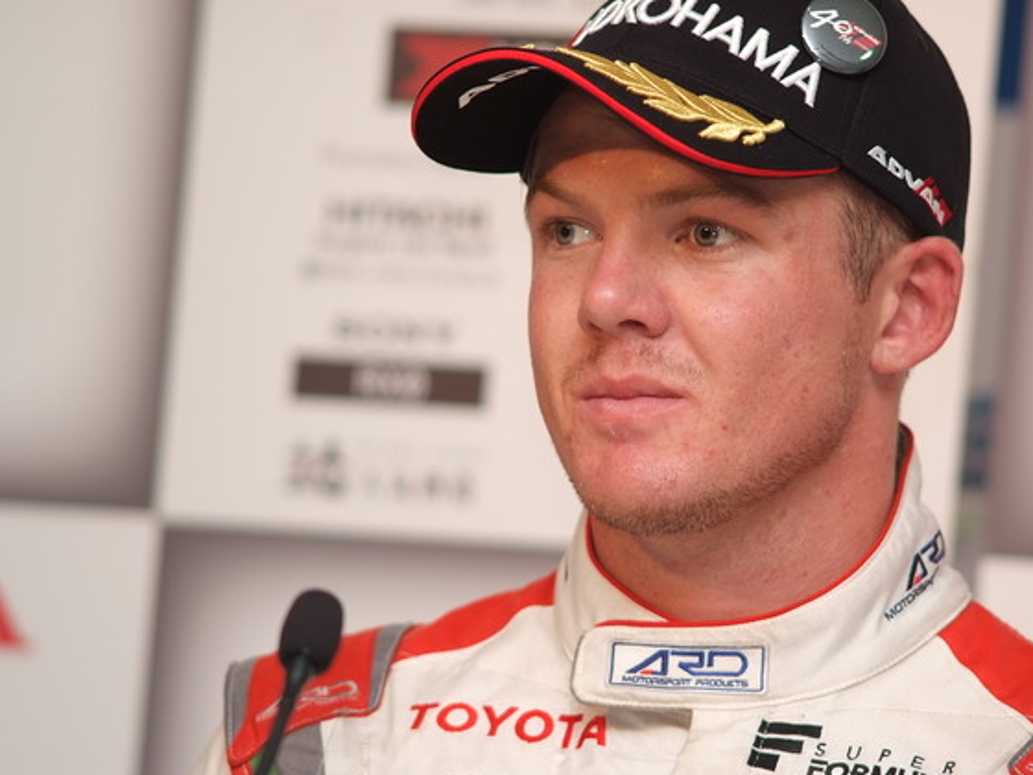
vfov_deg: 4.5
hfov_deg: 5.9
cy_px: 382
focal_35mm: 334
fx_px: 9967
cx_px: 603
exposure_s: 1/250
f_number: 2.8
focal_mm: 180
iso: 400
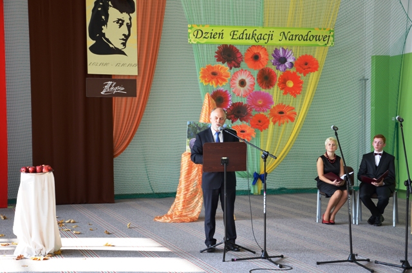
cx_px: 206
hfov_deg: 29.9
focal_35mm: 68
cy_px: 136
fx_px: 771
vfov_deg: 20.1
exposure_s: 1/100
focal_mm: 45
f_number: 5
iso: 400
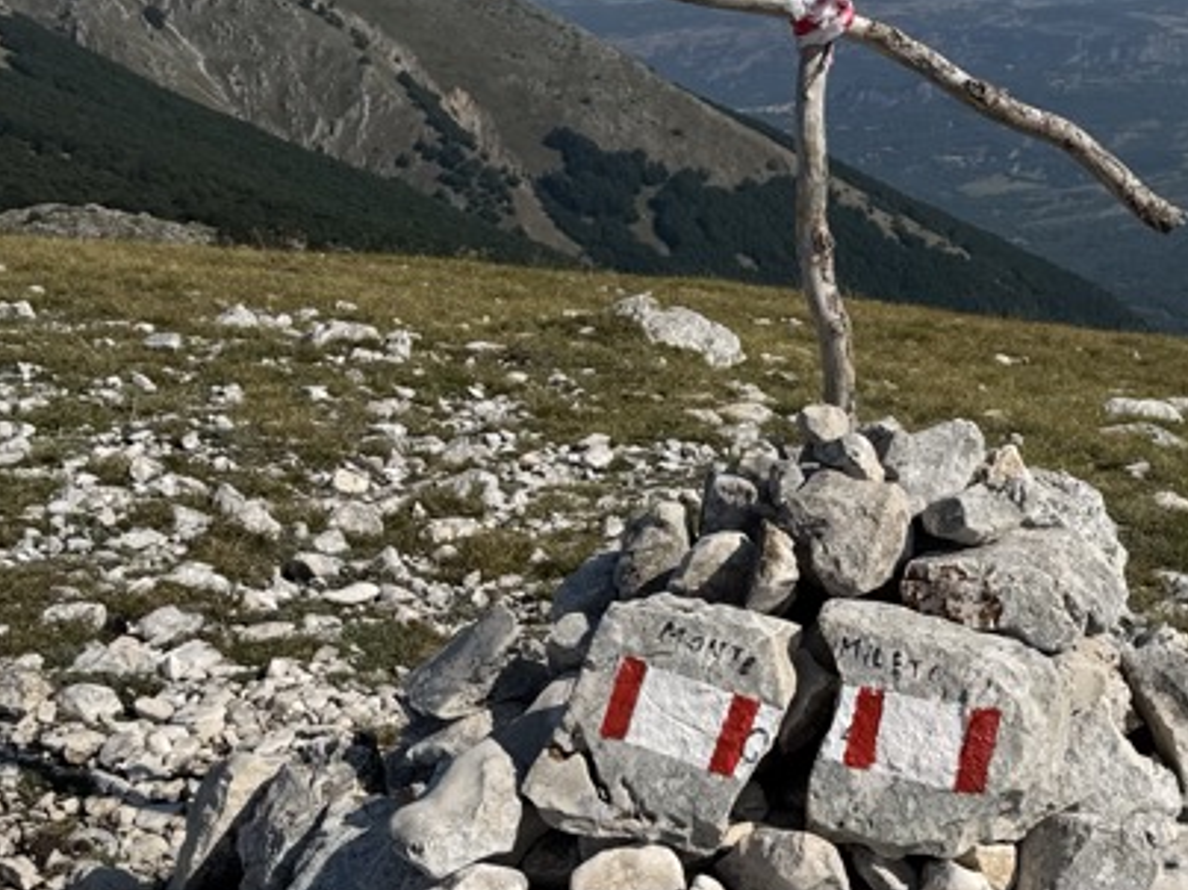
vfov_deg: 24.0
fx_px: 2093
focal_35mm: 61
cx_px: 881
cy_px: 480
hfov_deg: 31.2
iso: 80
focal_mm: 6.76
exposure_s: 1/9009
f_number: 1.78
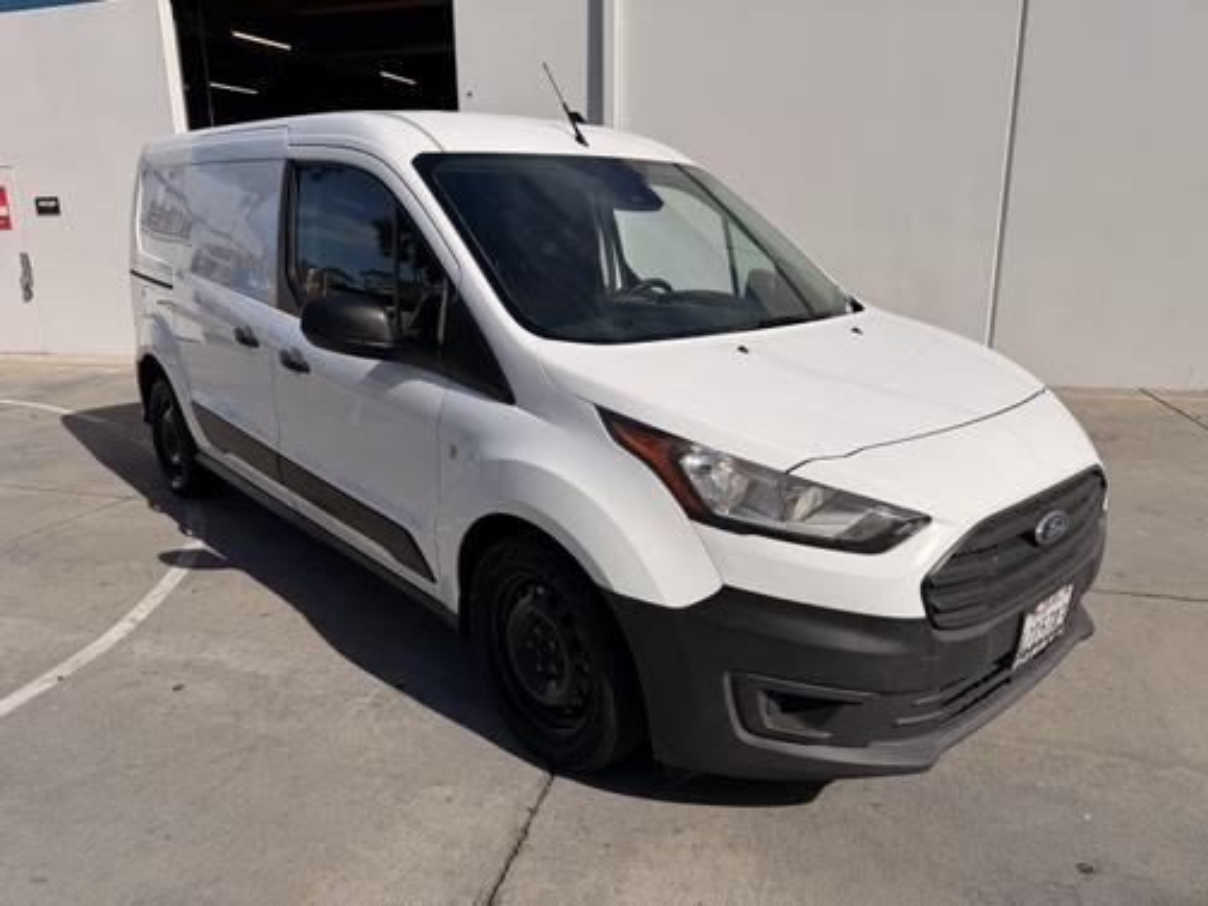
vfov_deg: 56.8
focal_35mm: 24
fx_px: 838
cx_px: 604
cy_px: 453
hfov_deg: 71.6
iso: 80
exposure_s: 1/10309
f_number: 1.78
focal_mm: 6.76
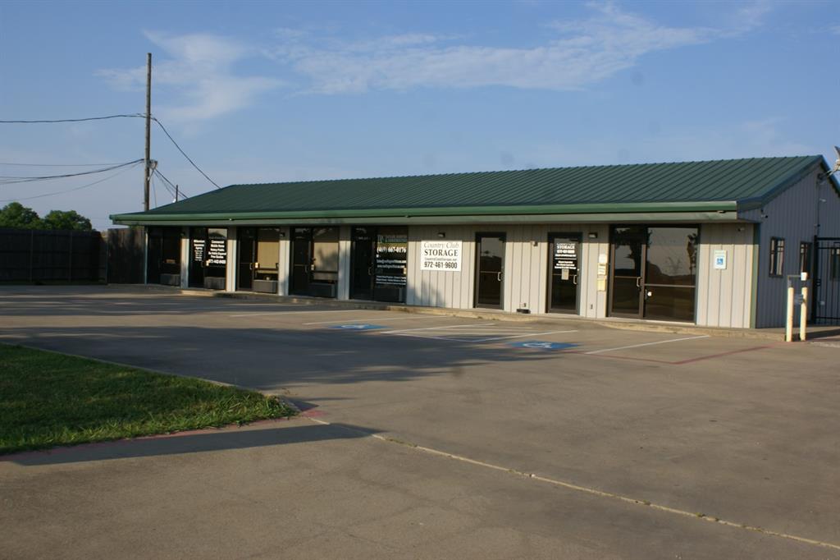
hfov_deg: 53.1
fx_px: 840
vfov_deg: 36.8
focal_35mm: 36
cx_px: 420
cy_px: 280
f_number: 10
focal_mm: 24
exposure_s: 1/160
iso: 100
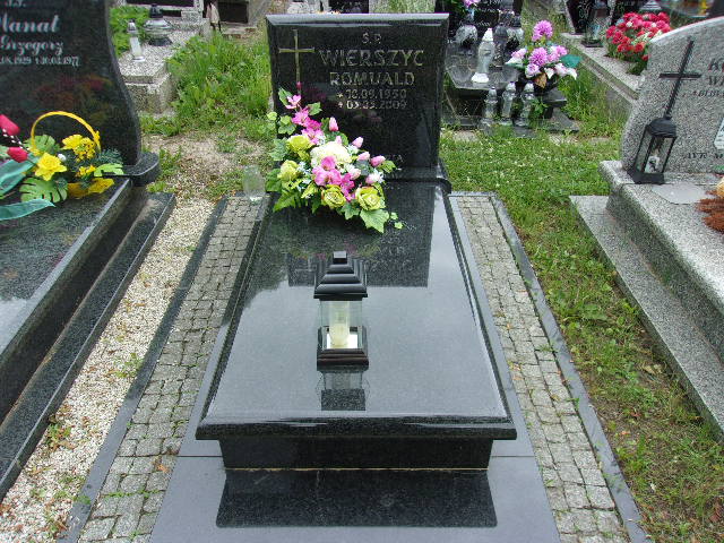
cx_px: 362
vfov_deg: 51.4
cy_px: 272
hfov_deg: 65.3
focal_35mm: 27
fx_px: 565
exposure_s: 1/200
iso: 80
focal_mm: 4.9
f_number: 3
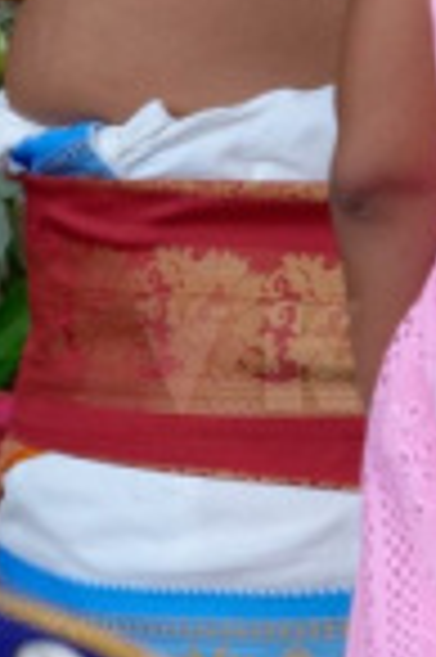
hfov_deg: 1.4
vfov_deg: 2.1
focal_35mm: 987
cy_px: -54
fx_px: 17972
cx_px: -375
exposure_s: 1/250
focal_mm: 160
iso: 400
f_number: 8
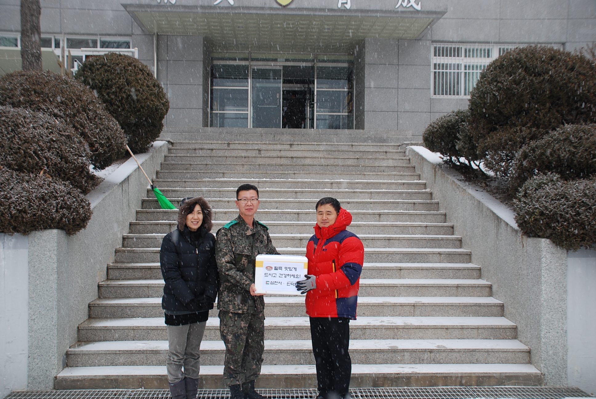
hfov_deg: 57.2
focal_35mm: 33
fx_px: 547
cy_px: 200
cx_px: 298
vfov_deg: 40.1
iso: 125
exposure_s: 1/125
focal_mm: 22
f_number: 5.6
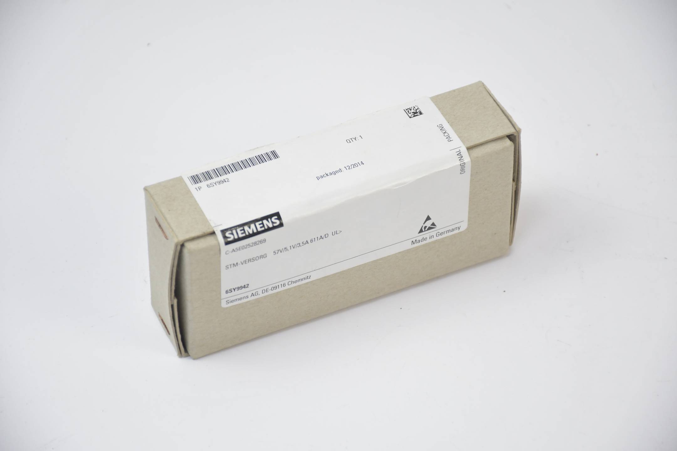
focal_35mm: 150
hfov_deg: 13.7
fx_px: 2821
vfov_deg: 9.1
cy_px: 226
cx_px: 338
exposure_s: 1/160
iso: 720
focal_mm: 100
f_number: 5.6
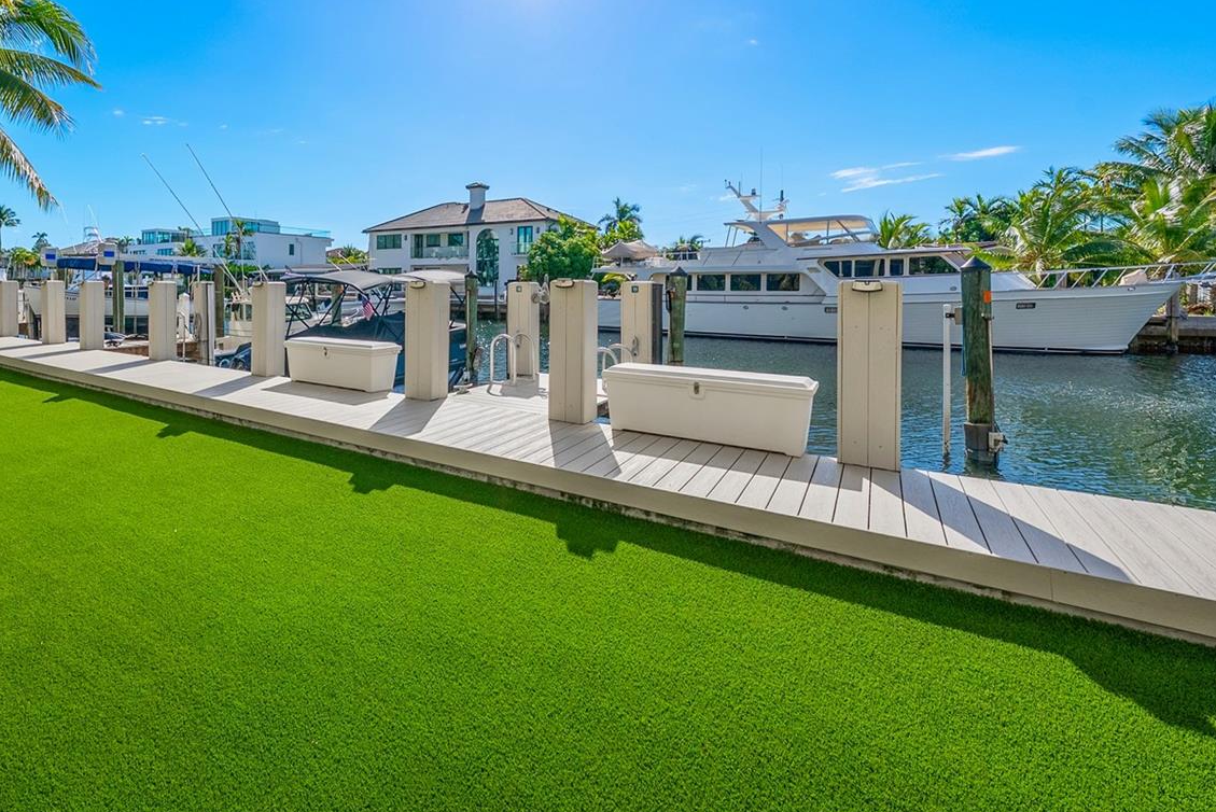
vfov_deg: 69.2
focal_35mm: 17
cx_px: 413
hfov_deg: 90.1
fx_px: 574
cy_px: 297
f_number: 8
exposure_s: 1/1250
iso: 320
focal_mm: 12
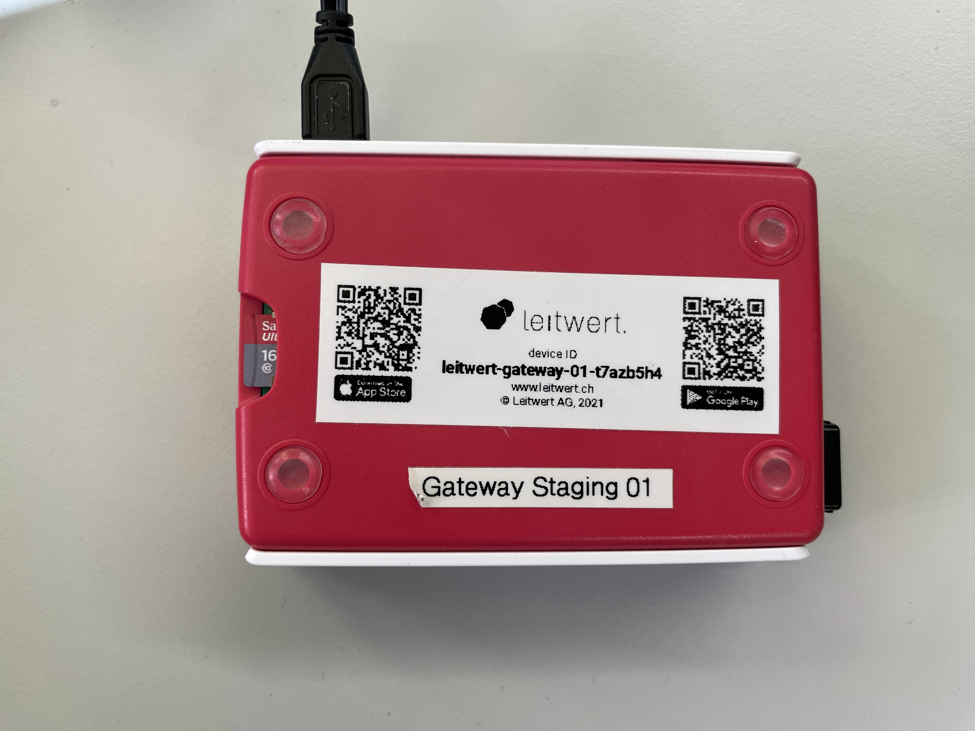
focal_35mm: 26
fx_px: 732
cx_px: 488
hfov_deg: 67.3
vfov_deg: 53.1
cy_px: 366
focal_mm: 4.2
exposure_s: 1/100
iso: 64
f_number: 1.6
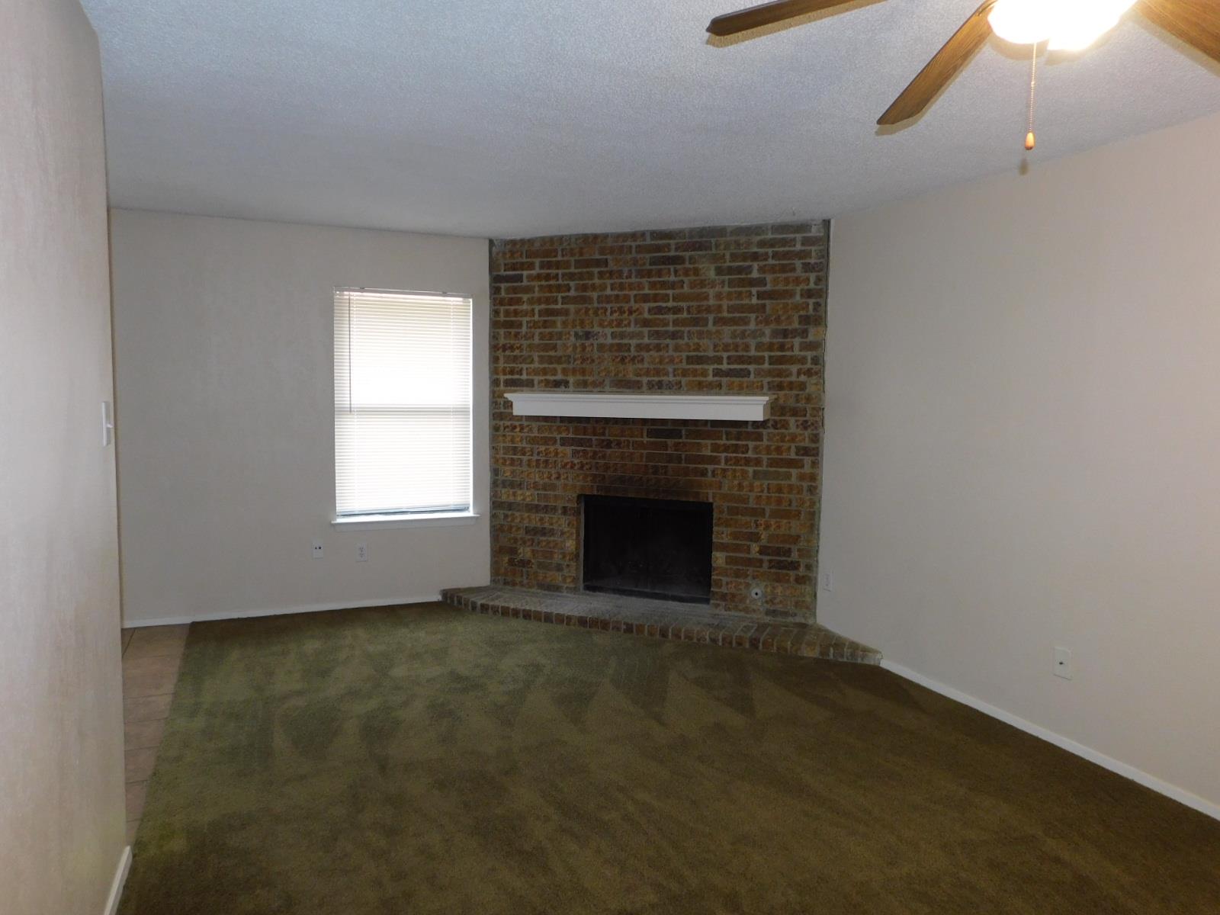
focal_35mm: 23
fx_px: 811
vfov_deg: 58.9
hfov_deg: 73.9
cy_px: 458
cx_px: 610
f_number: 3
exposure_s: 1/30
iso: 200
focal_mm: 4
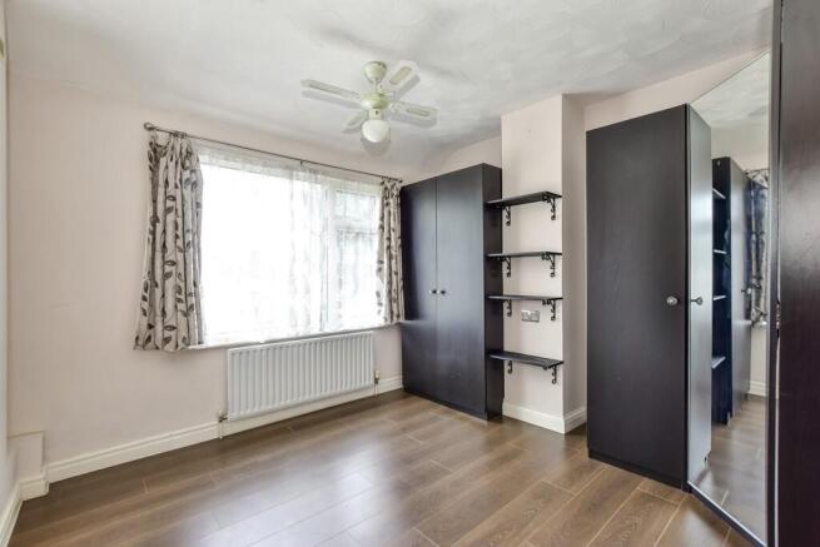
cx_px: 410
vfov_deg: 77.4
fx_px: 342
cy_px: 274
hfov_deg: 100.4
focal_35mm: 15
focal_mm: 10
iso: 640
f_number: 8
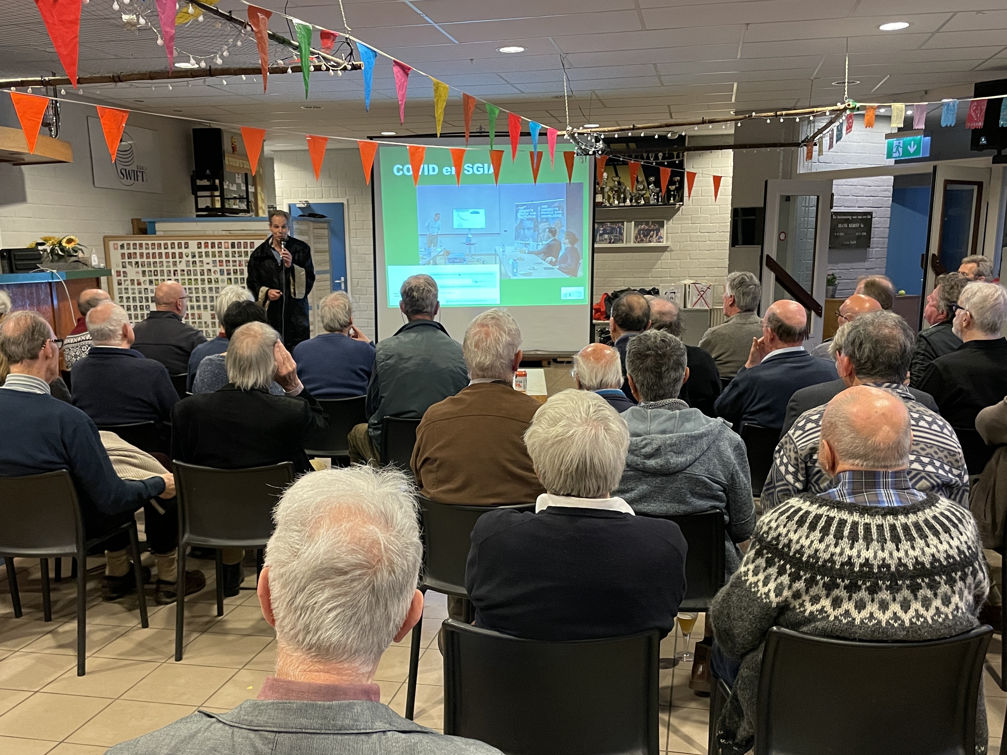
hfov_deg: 53.9
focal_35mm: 34
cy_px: 455
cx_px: 476
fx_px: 989
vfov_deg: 41.6
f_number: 1.6
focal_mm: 4.2
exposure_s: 1/50
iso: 500
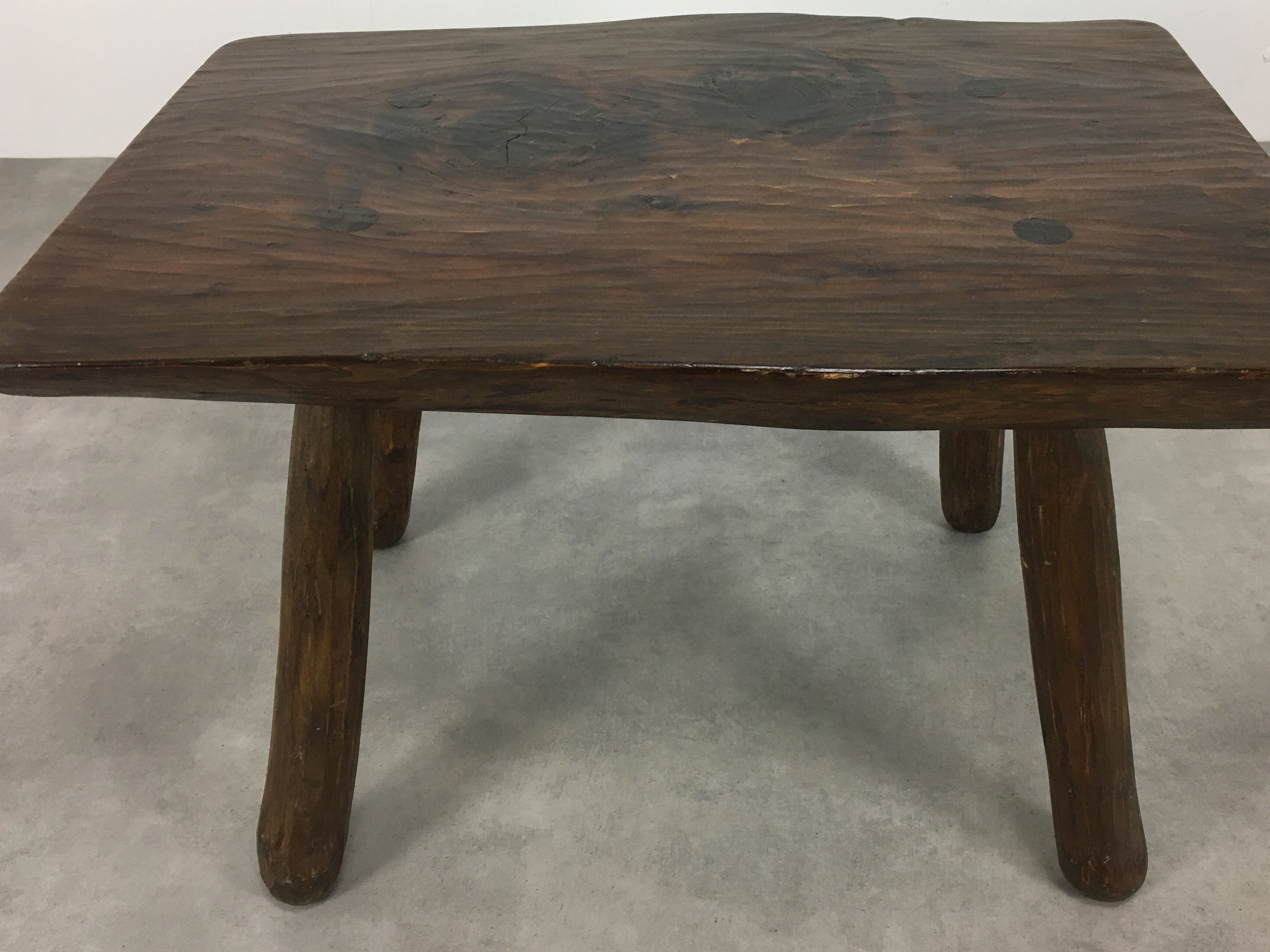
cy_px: 398
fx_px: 1247
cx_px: 693
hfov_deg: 53.9
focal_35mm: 34
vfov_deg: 41.7
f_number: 2.2
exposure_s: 1/33
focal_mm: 4.15
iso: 50
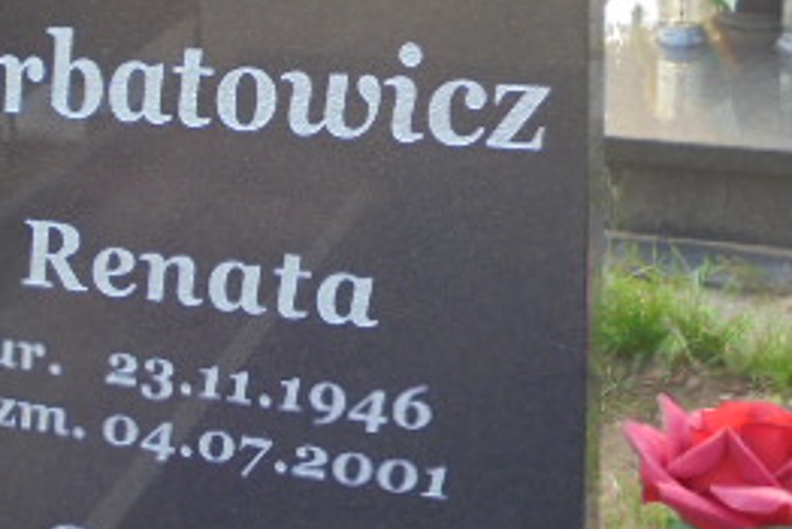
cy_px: 85
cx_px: 260
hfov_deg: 30.3
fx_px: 1453
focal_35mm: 66
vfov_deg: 20.3
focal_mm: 4.6
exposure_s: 1/60
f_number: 3.5
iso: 100
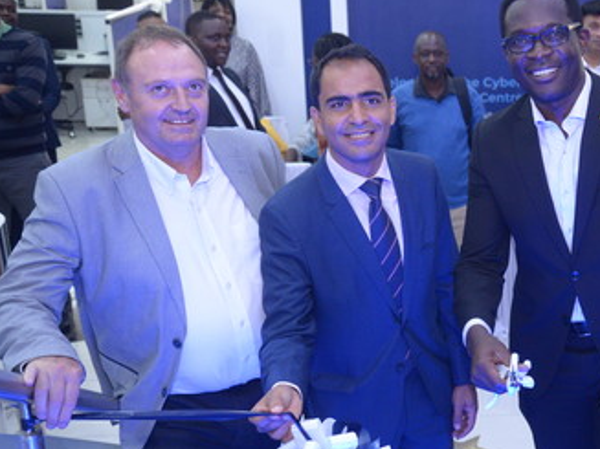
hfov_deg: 30.2
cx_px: 554
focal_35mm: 61
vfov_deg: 24.0
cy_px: 261
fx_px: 1057
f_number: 5.6
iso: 2500
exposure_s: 1/100
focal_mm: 34
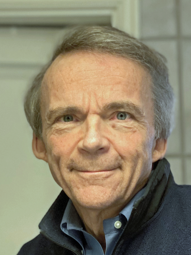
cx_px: 96
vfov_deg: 36.8
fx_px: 383
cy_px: 128
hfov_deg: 28.0
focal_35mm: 52
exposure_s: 1/33
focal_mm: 6
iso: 250
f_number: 2
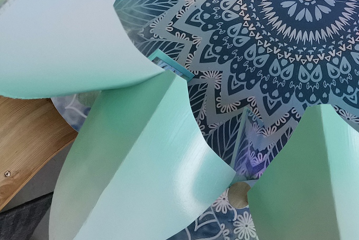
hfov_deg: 35.1
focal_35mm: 53
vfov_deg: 24.3
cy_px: -2
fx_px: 528
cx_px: 330
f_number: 1.8
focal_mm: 3.95
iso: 100
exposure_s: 1/100
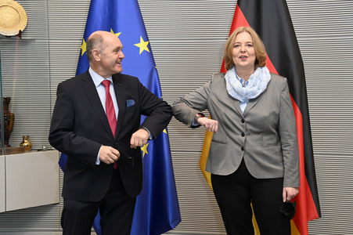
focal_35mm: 62
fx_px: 607
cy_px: 118
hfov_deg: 32.4
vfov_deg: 21.9
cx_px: 176
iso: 6400
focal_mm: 62
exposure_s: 1/250
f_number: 5.6
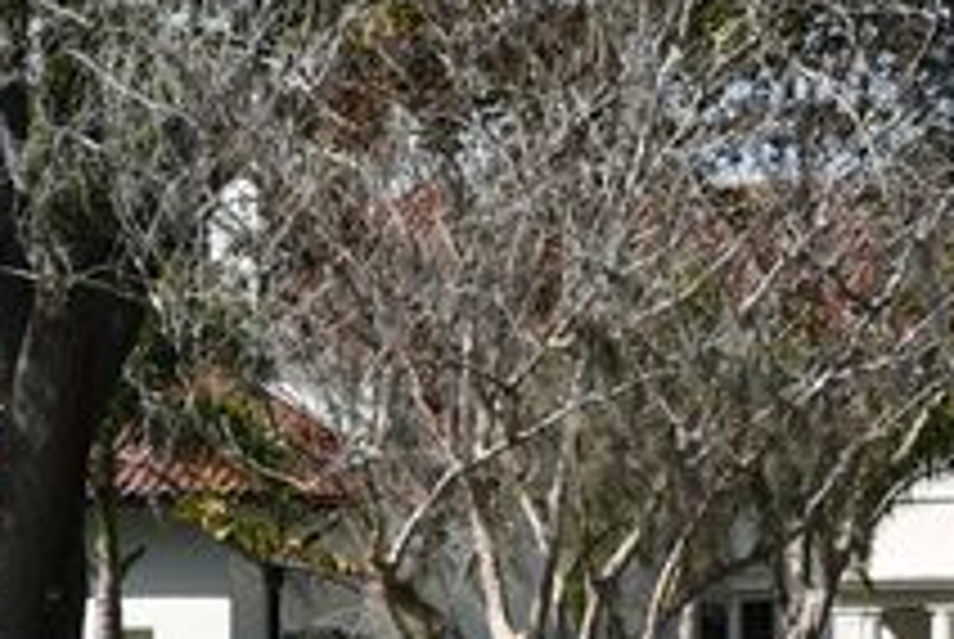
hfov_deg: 11.9
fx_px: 4485
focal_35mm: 169
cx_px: -135
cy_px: 945
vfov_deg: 8.0
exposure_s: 1/320
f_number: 9
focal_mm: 28
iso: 100
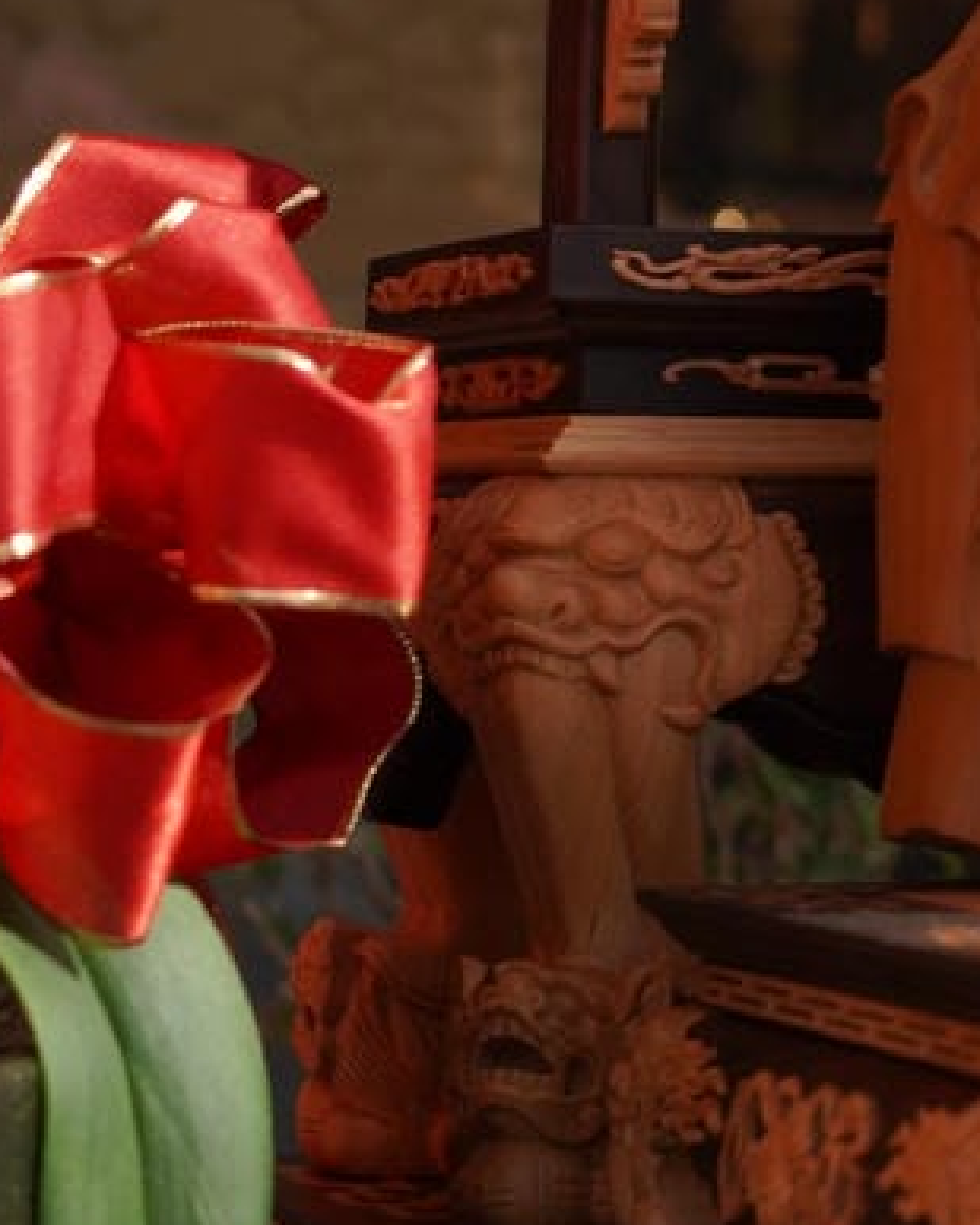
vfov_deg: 12.3
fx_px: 5545
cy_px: -200
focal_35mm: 153
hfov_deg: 9.7
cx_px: 1579
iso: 400
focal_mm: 35
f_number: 4.5
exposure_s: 1/4000
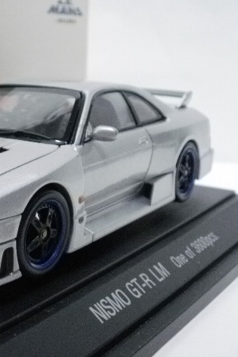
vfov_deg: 32.4
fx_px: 614
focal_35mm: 62
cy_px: 176
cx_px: 5
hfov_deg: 21.2
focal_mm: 7.7
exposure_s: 1/15
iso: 640
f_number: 4
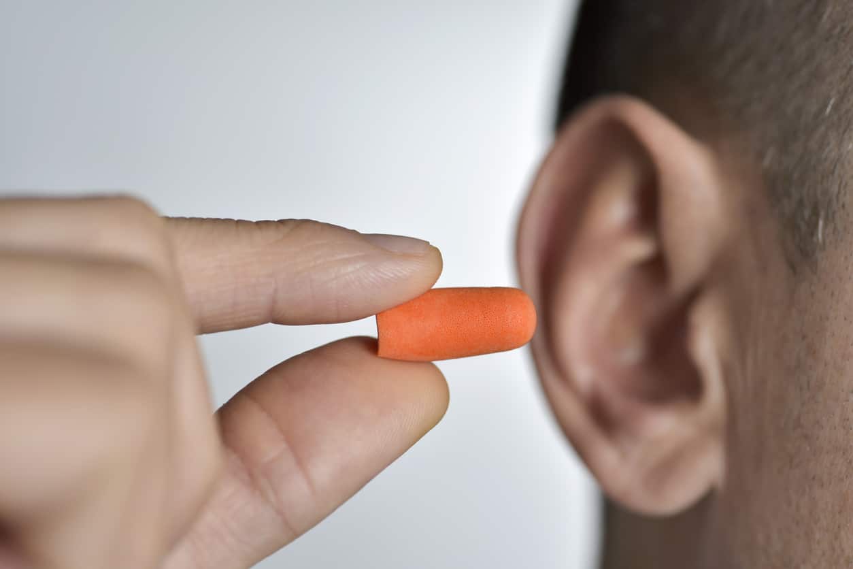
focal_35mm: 60
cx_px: 426
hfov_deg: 33.4
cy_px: 284
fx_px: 1422
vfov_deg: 22.6
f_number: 5
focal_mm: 60
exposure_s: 1/125
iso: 64
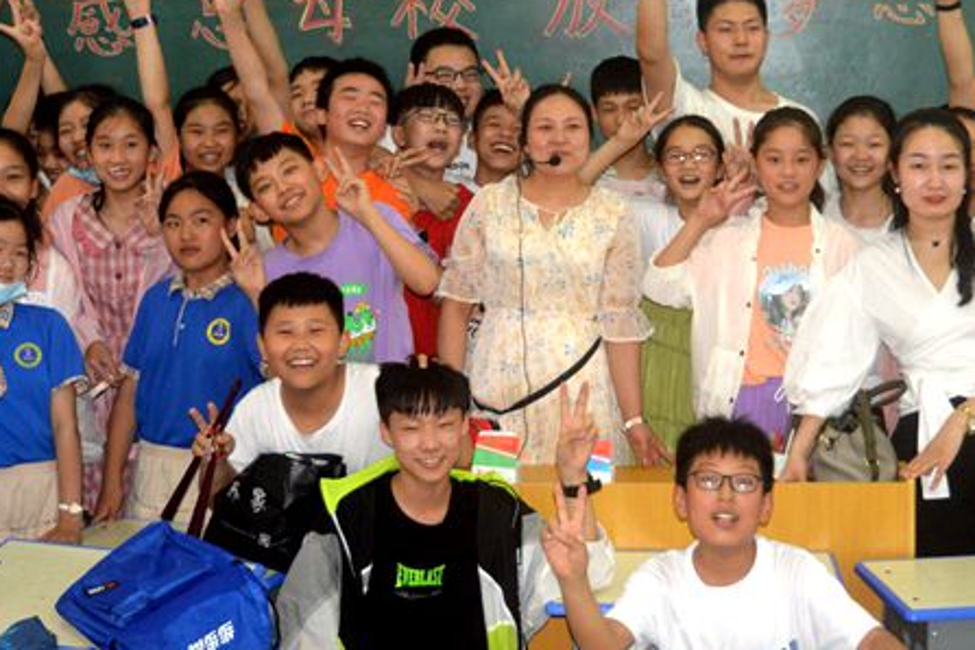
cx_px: 582
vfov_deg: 18.0
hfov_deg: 26.9
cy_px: 95
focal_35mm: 75
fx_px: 2031
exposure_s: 1/60
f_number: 4.2
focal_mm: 28
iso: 640
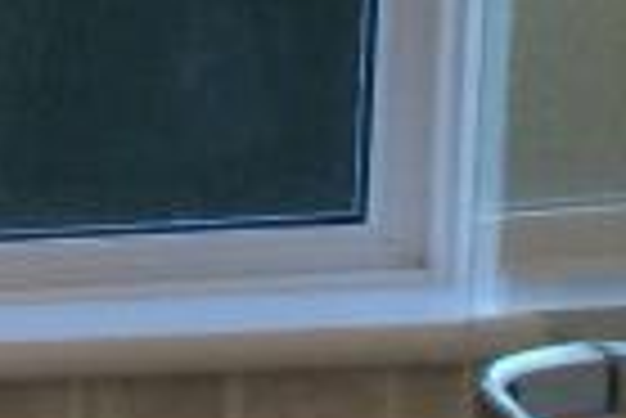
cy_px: 773
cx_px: -910
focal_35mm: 208
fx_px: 3621
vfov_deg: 6.5
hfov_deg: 8.9
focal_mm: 4.15
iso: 50
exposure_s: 1/33
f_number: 2.2
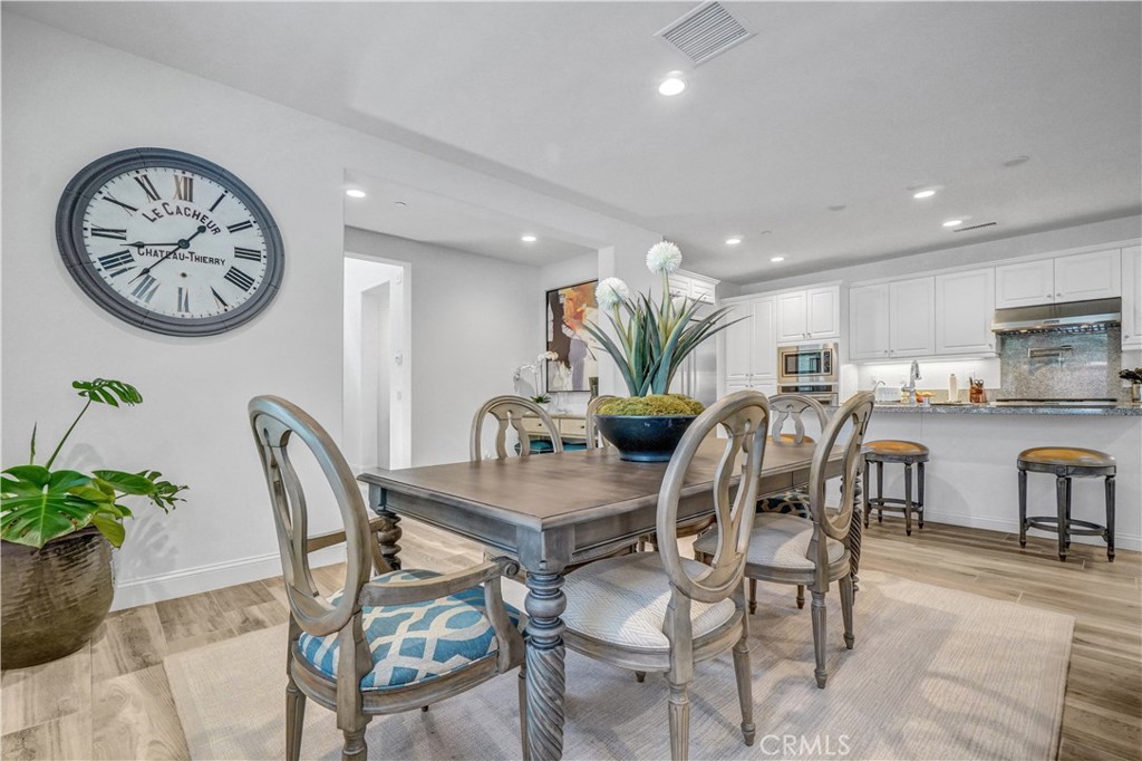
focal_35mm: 15
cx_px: 571
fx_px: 476
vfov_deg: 77.3
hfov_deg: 100.4
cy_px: 380
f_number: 11
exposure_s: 1/13
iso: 1600
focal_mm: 10
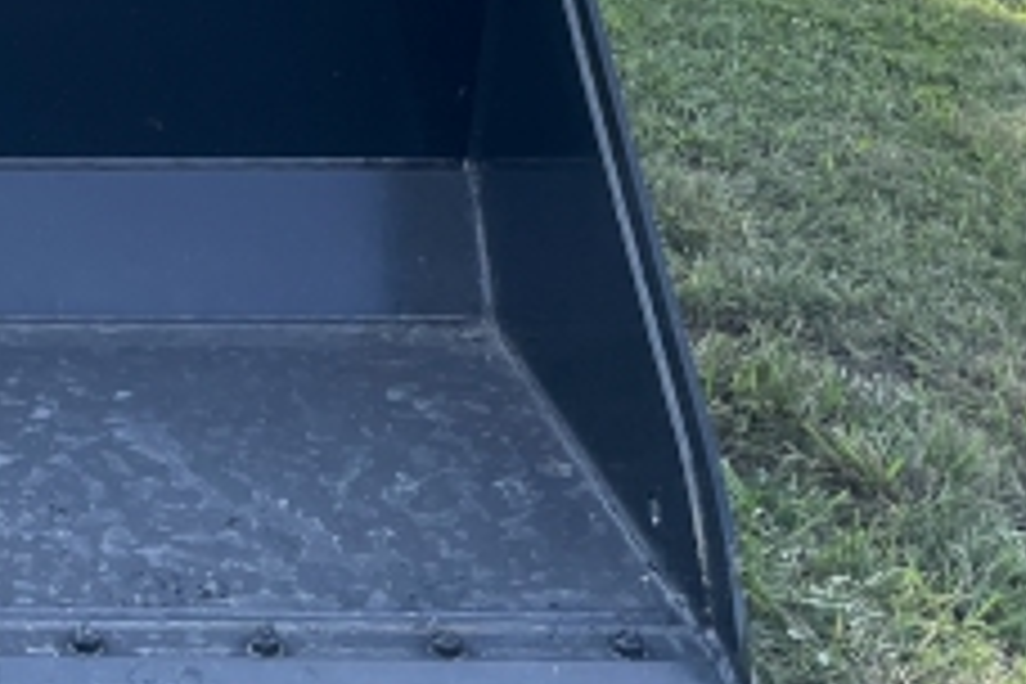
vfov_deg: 13.5
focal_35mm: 95
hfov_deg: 19.4
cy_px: -364
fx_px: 2707
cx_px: -400
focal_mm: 4.2
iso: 32
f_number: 1.6
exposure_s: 1/790
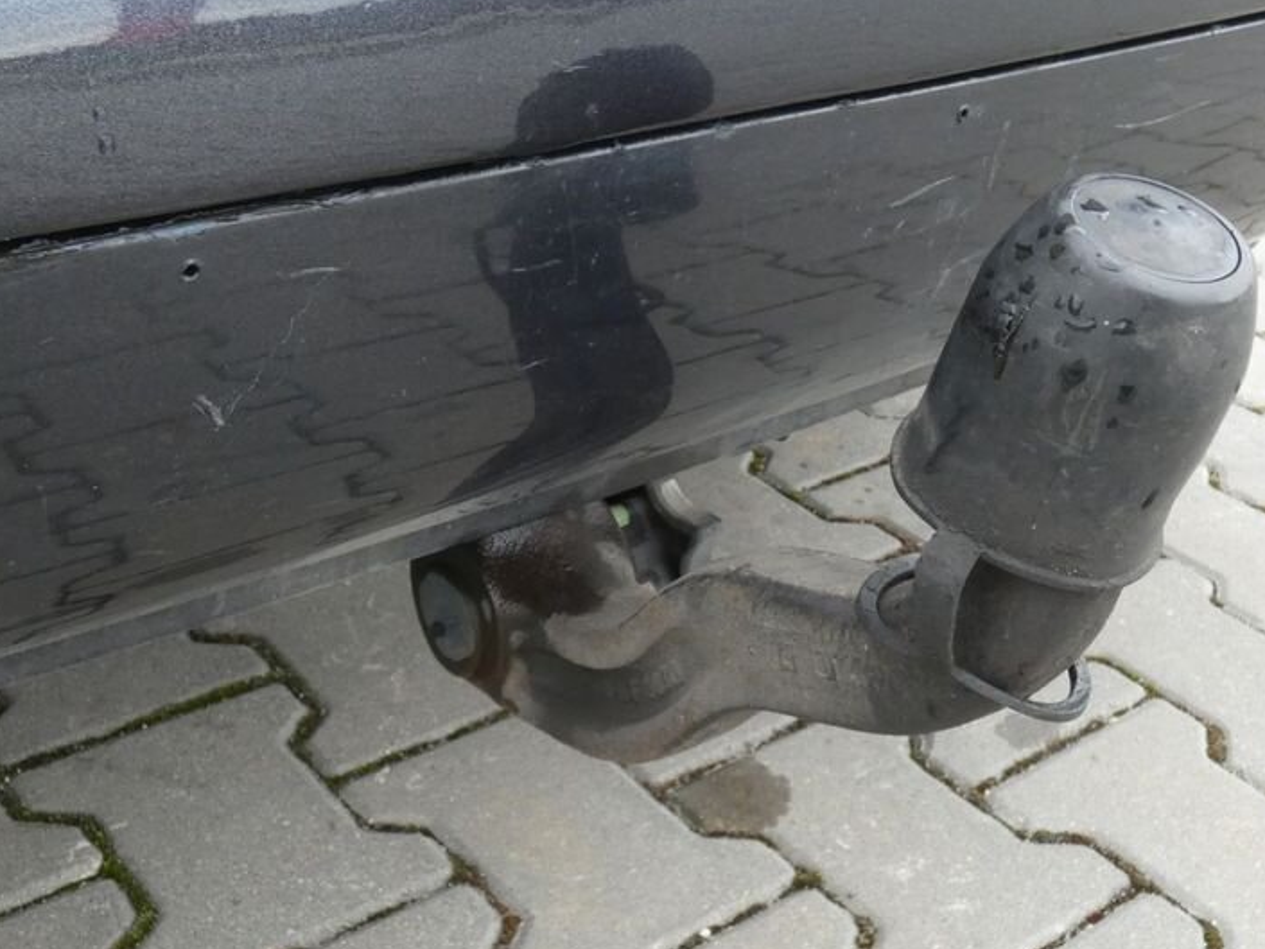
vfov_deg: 32.2
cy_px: 443
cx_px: 678
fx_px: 1645
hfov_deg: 42.0
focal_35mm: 45
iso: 320
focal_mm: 5.5
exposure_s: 1/80
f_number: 5.6
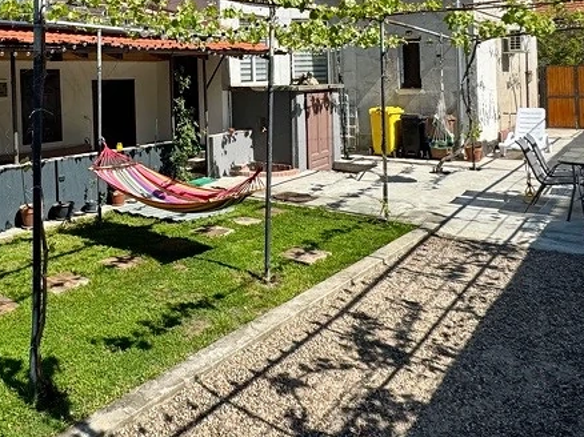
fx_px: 540
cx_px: 192
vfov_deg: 41.7
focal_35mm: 32
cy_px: 73
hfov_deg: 55.6
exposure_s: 1/1370
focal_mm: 2.22
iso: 50
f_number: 2.2
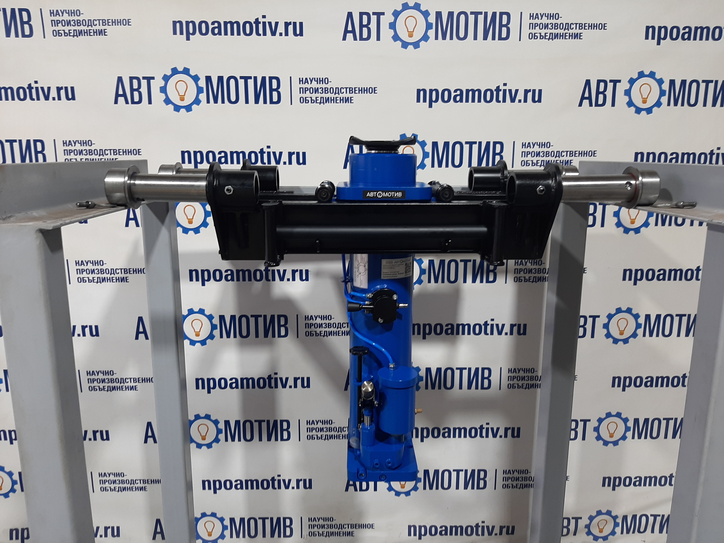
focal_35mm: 26
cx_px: 362
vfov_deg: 53.1
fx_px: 544
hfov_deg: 67.3
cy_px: 272
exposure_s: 1/50
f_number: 1.7
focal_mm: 3.93
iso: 50
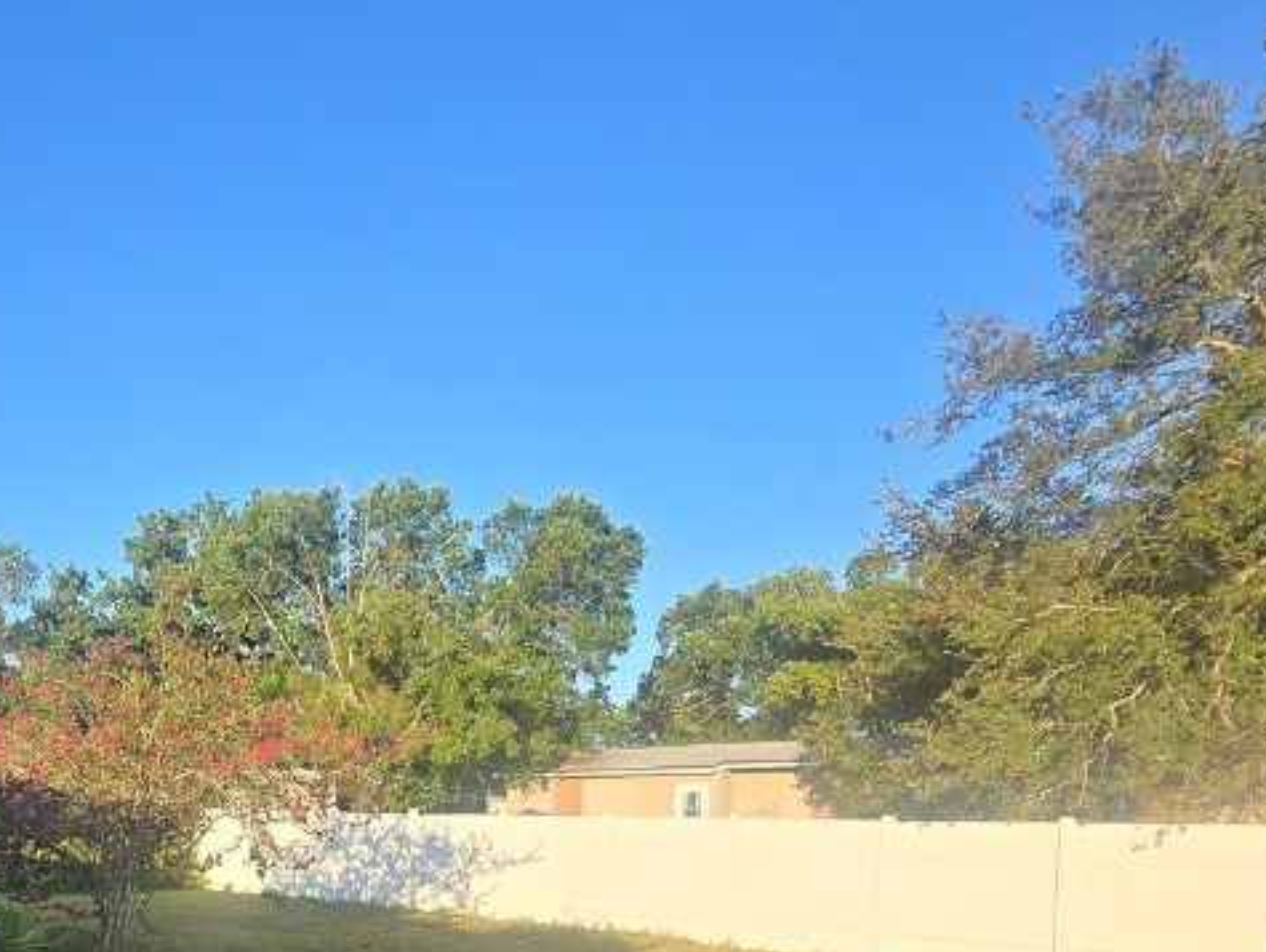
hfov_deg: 59.7
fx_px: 1025
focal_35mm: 28
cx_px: 304
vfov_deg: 45.4
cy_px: 848
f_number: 2.2
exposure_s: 1/917
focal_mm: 2.2
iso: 50
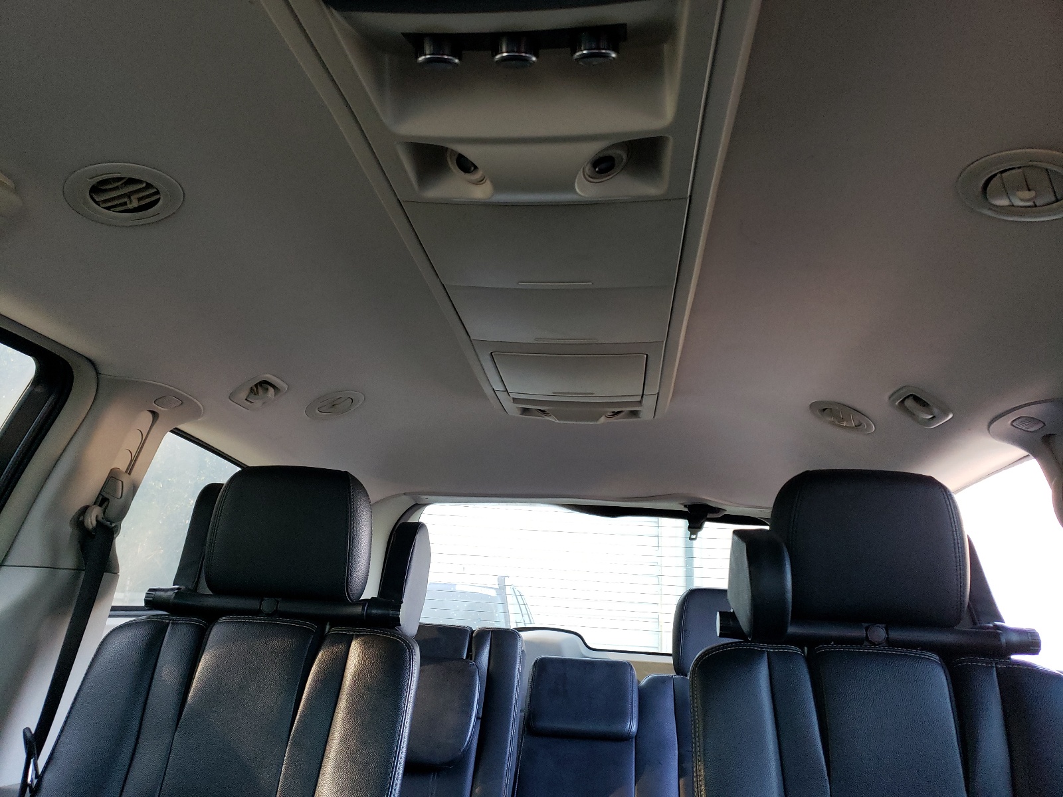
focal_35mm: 26
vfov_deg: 53.1
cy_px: 398
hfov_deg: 67.3
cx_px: 532
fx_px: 798
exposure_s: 1/60.2
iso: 152
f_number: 1.5
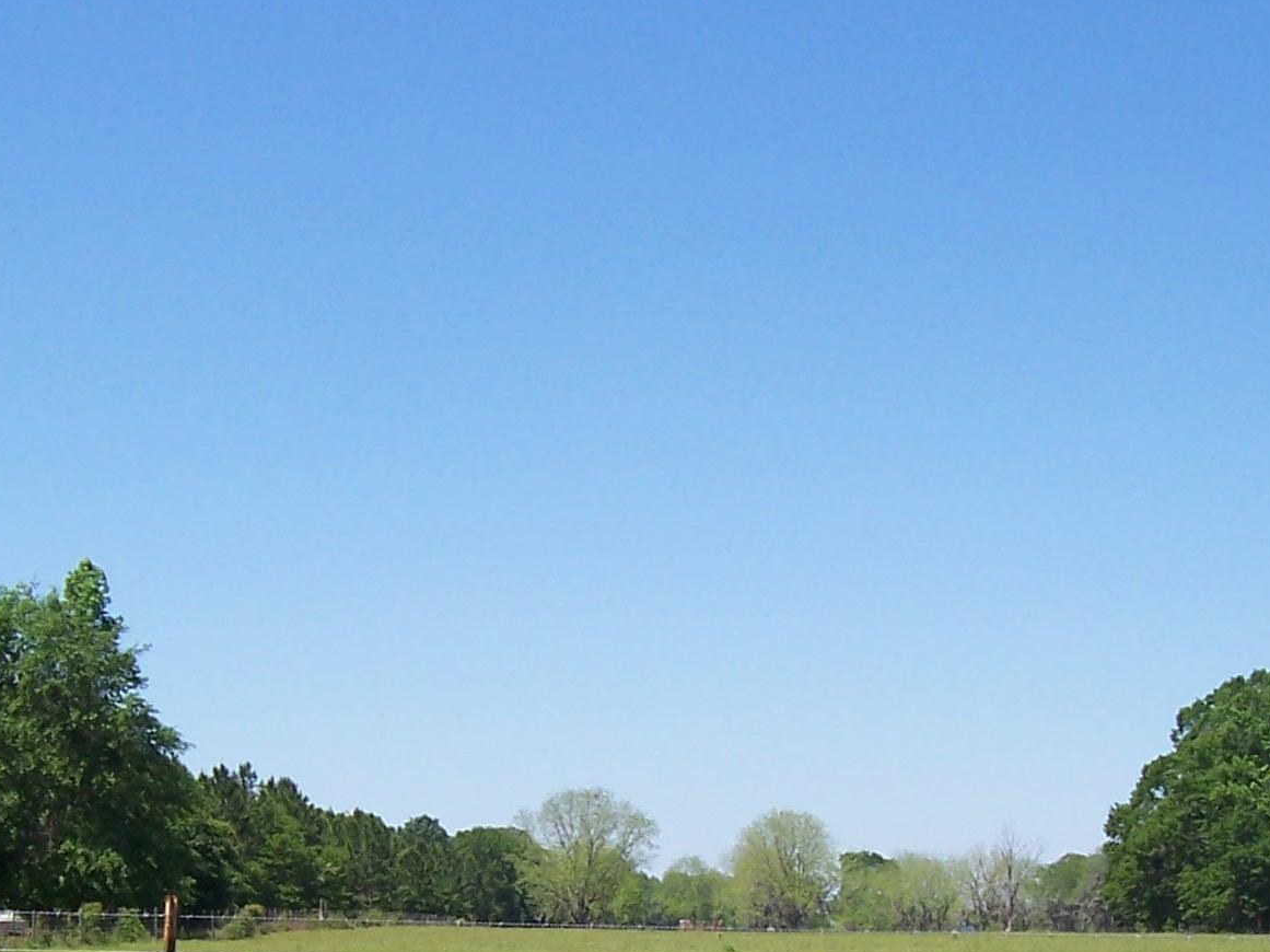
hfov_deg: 26.0
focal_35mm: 75
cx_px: 673
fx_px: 2751
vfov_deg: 19.3
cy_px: 854
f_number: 5.6
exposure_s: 1/500
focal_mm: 5.6
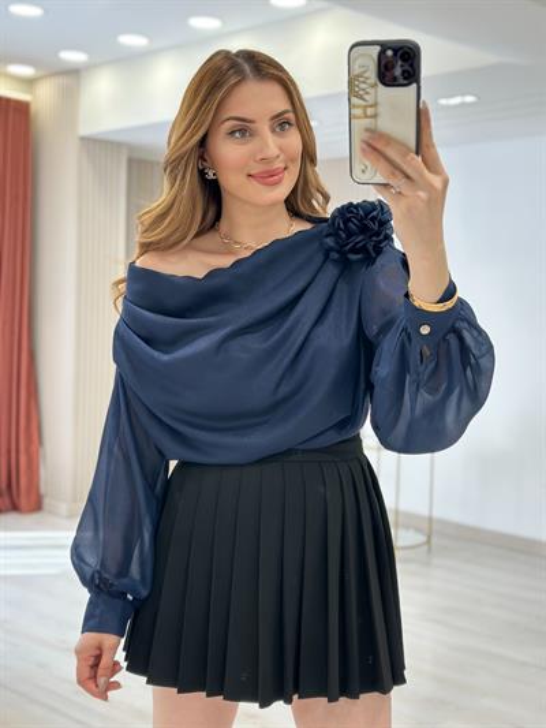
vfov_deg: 39.6
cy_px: 364
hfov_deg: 30.3
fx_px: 1009
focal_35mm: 48
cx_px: 273
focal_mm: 6.86
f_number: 1.78
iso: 80
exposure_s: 1/141
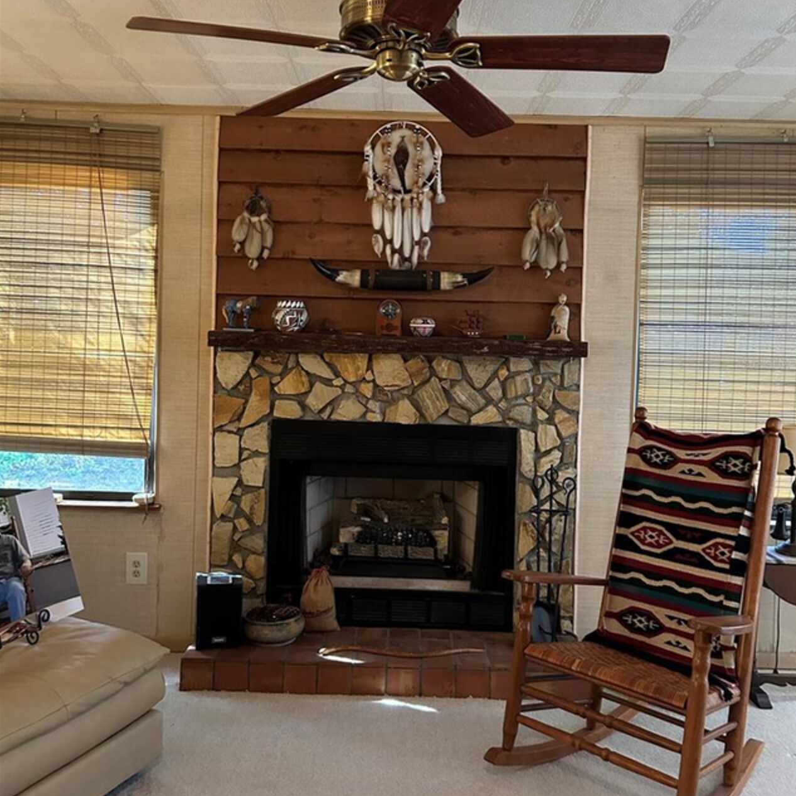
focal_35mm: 31
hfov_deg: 52.5
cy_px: 363
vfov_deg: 52.5
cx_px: 402
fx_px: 806
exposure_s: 1/40
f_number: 1.5
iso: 500
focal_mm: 5.7
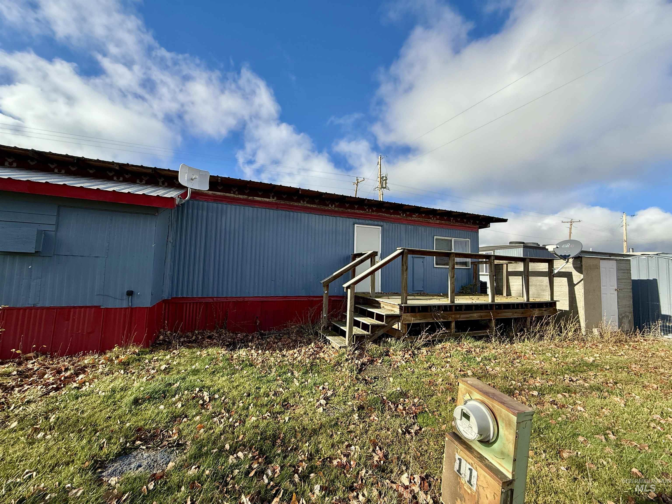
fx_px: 272
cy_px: 252
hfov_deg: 102.1
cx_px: 336
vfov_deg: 85.7
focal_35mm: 14
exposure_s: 1/914
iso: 50
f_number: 2.2
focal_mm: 2.22
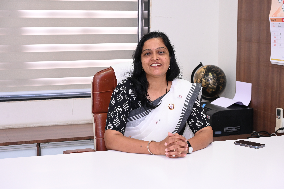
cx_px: 142
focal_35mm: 66
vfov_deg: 20.6
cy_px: 94
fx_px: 520
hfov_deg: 30.5
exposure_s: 1/125
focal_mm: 66
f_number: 5.6
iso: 4000
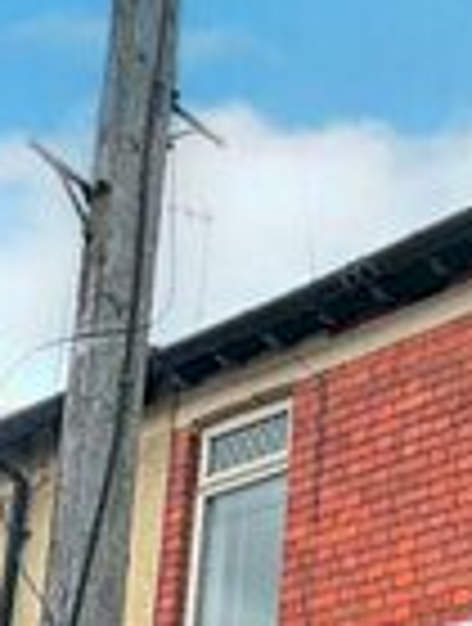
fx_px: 887
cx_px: 778
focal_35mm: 49
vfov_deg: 28.4
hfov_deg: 22.2
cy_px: 894
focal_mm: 1.57
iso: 32
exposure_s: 1/423
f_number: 1.8
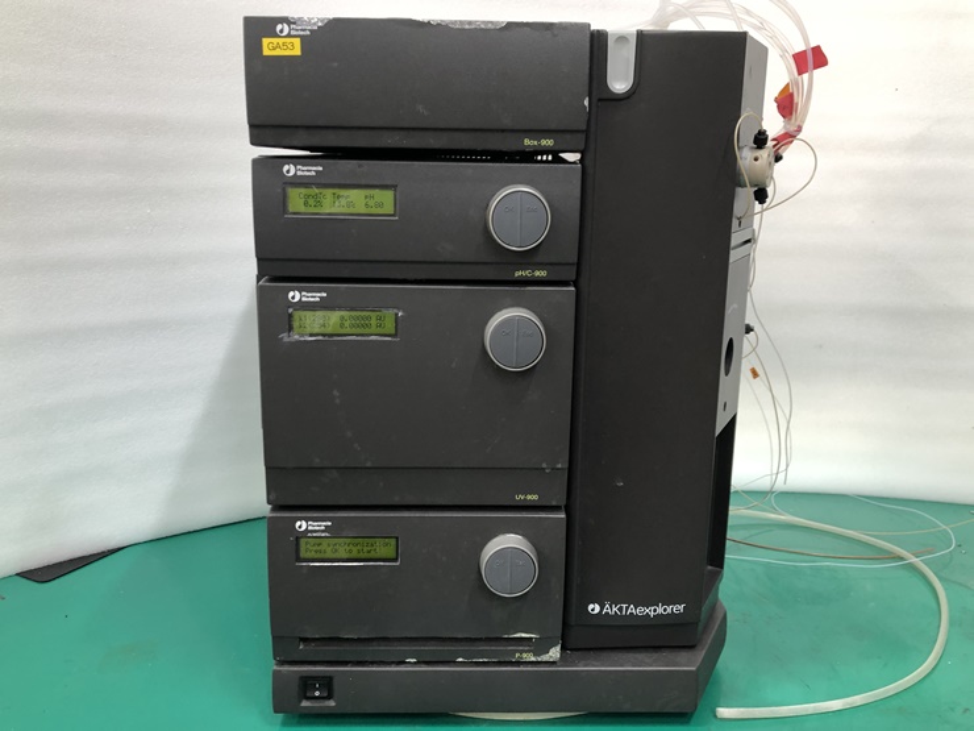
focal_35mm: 28
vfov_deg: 49.7
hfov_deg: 63.4
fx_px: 788
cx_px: 487
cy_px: 366
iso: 40
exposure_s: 1/24
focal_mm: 4
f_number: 1.8
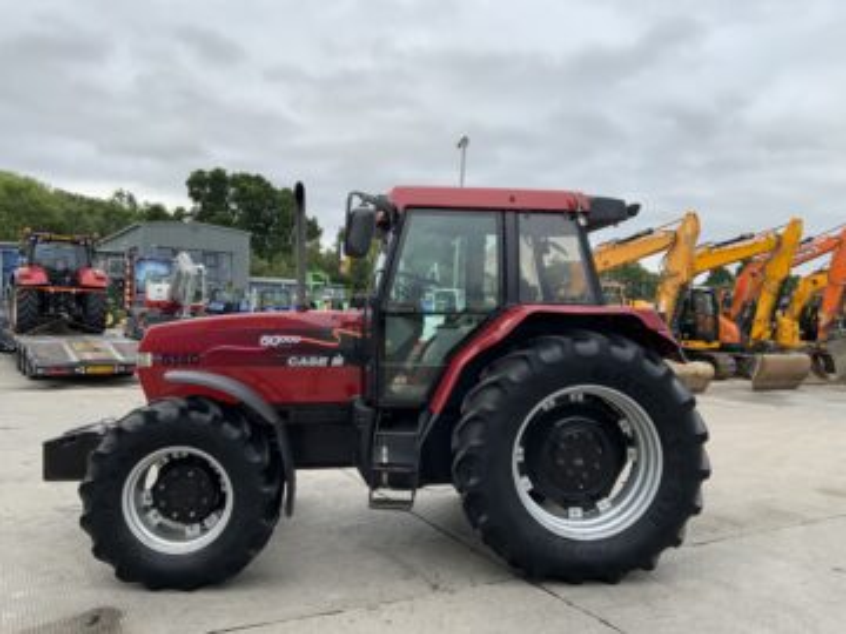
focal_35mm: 29
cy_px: 317
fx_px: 709
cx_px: 423
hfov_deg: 61.7
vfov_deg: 48.2
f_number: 1.8
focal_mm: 3
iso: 16
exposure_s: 1/242
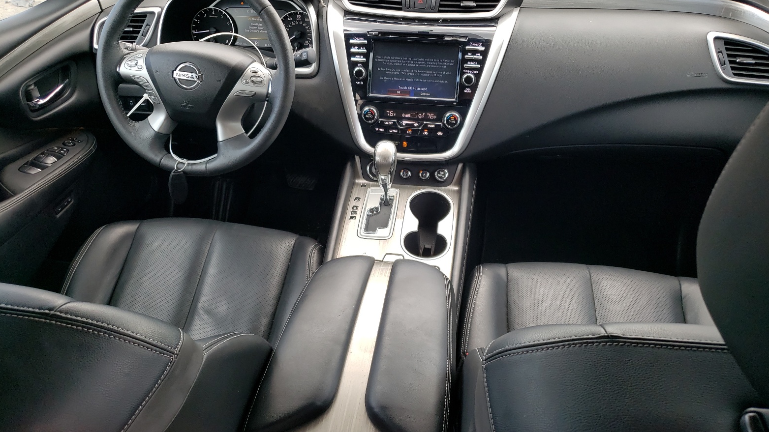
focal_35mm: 29
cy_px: 226
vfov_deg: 40.2
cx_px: 390
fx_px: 591
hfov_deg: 66.1
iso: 50
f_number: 1.5
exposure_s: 1/130
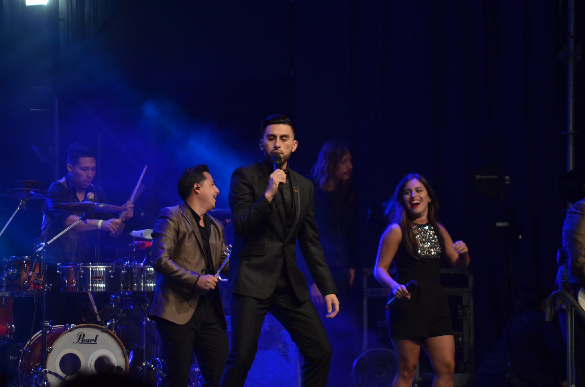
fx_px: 4864
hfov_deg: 6.9
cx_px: 292
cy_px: 194
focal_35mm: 300
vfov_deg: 4.6
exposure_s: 1/200
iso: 1000
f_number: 5.6
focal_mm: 200
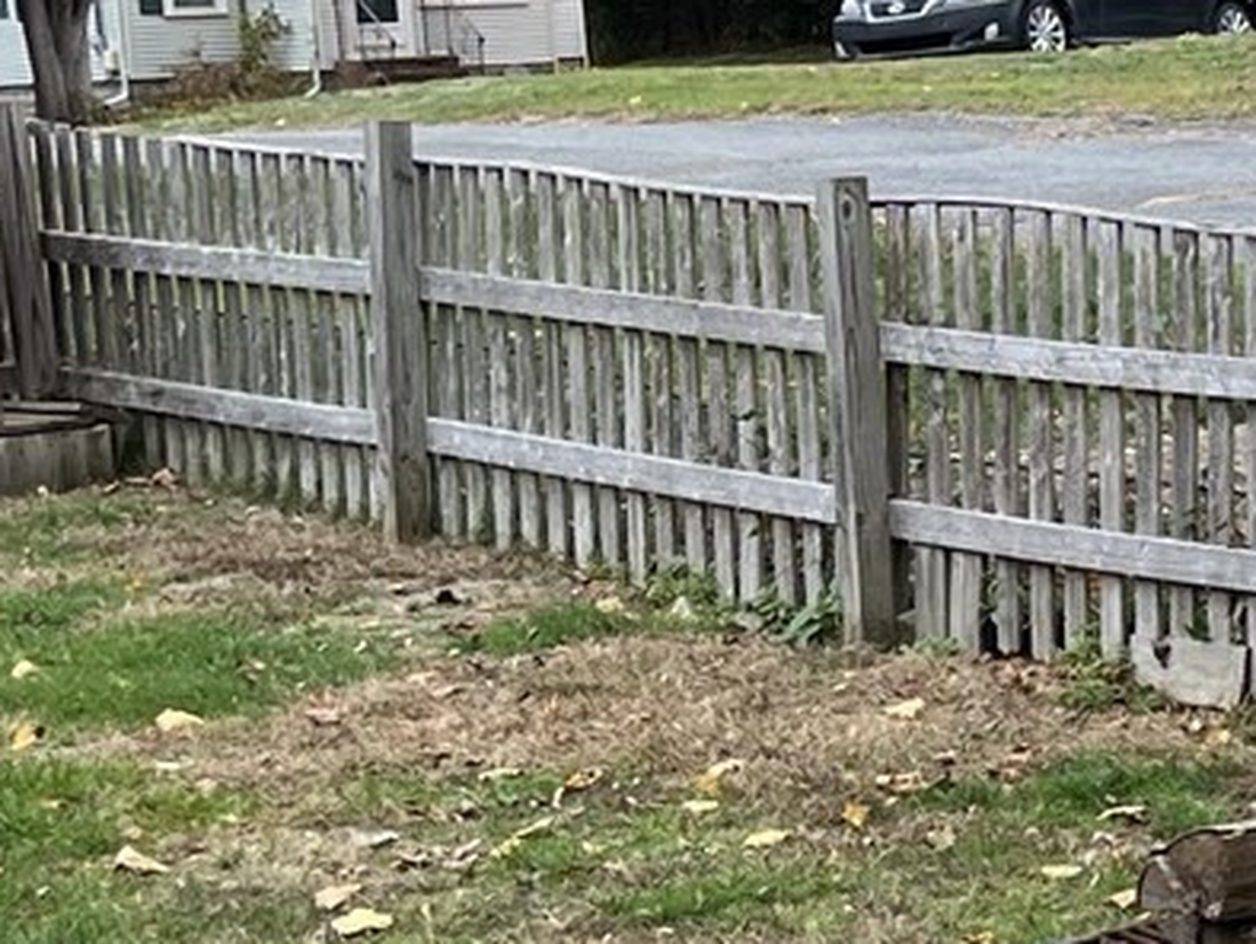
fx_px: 4901
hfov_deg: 12.7
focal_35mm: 135
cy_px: 459
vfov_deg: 11.0
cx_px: 2553
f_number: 1.6
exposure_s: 1/527
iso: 50
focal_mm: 5.1
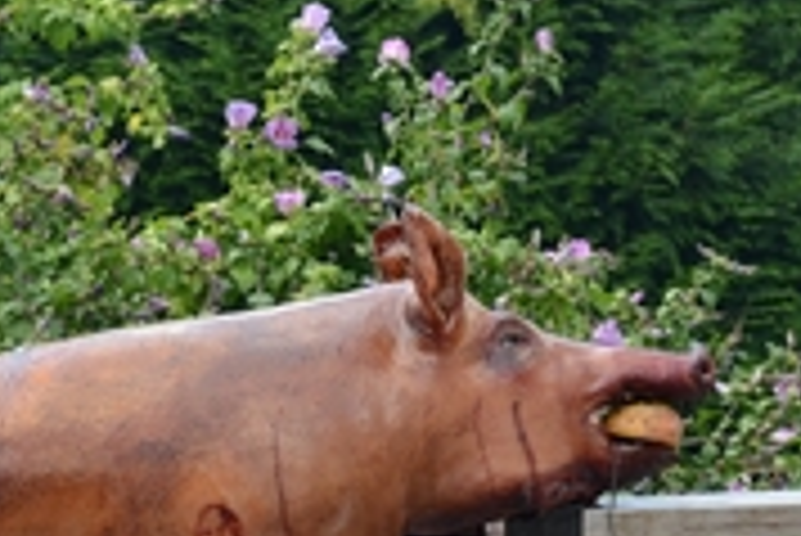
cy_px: 608
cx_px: 32
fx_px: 3296
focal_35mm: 148
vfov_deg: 9.2
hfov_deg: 13.7
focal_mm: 44
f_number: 5.6
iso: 200
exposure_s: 1/125
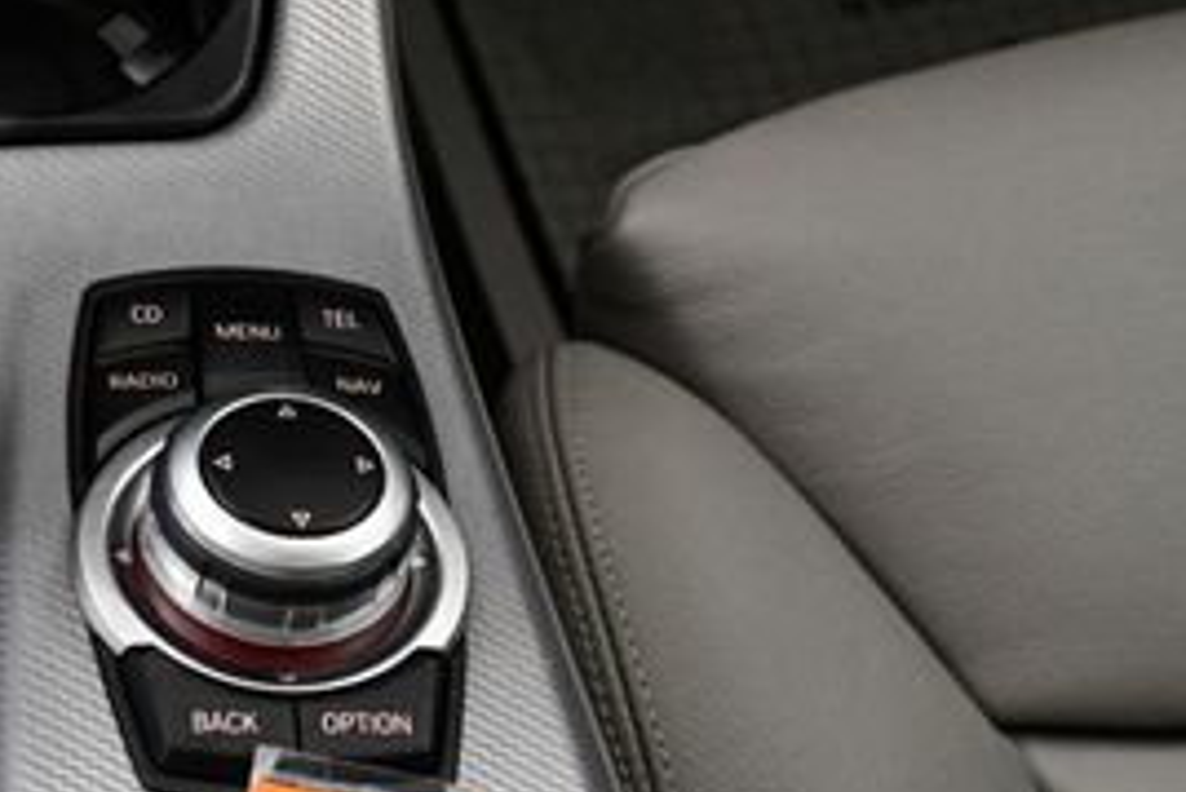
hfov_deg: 22.7
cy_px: 566
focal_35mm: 86
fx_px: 2835
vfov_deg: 15.9
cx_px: -9
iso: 2000
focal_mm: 18
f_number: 3.5
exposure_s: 1/125
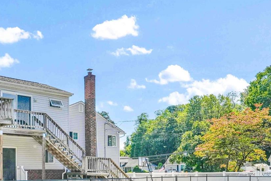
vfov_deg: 30.9
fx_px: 310
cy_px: 166
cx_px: 89
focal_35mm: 41
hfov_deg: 46.4
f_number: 7.1
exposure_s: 1/400
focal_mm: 16.5
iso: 640
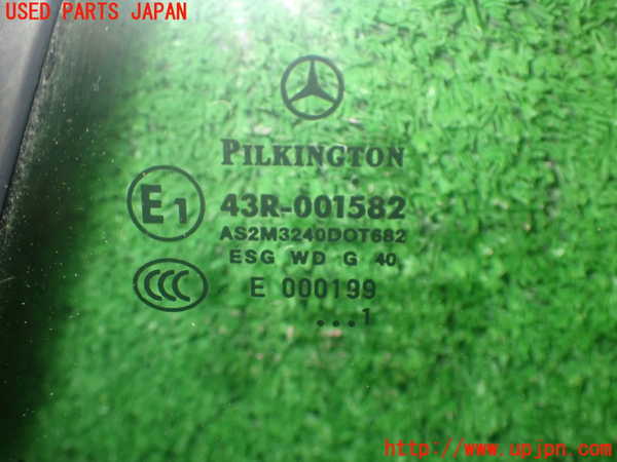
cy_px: 231
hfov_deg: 45.8
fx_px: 731
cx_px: 308
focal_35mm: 41
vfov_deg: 35.1
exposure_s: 1/40
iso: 800
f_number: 2.8
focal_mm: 7.31
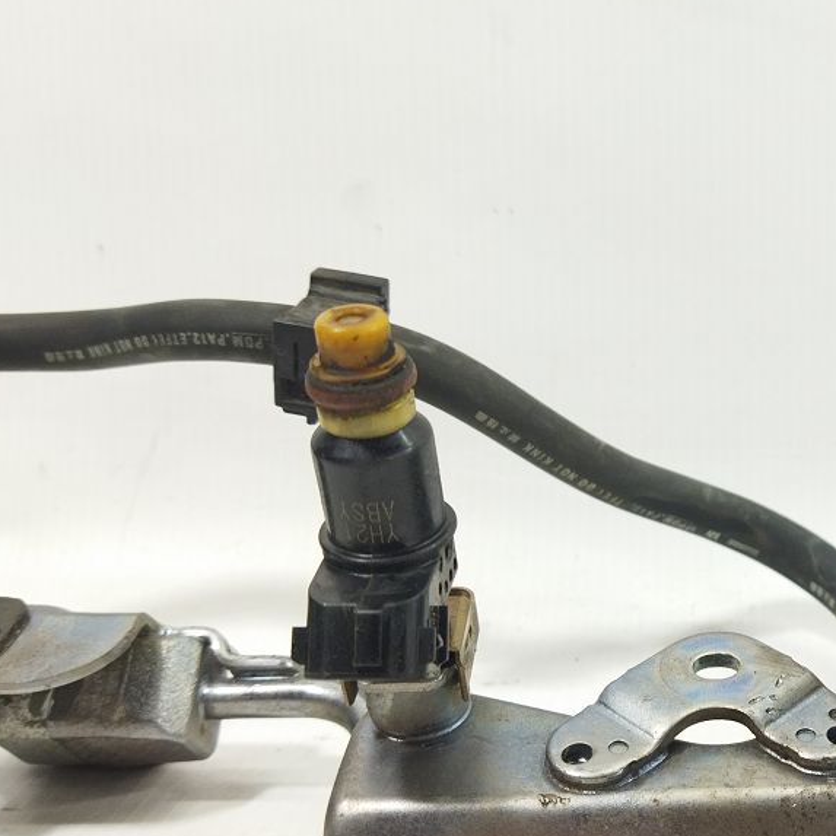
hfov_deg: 32.4
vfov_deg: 33.8
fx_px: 1366
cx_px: 744
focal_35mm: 50
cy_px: 546
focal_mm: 4.71
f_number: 1.79
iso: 178
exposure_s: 1/100
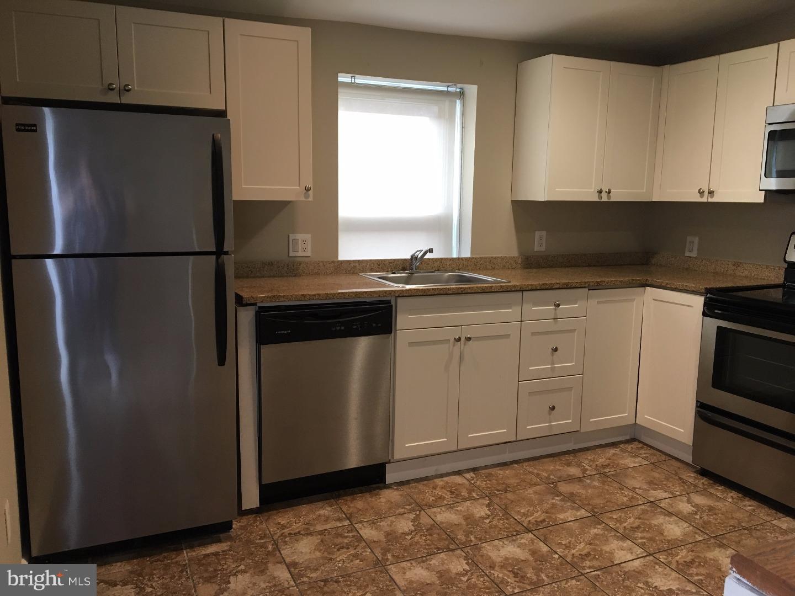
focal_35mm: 29
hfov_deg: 61.7
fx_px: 666
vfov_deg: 48.2
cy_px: 298
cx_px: 398
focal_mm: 4.15
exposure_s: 1/30
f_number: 2.2
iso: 80
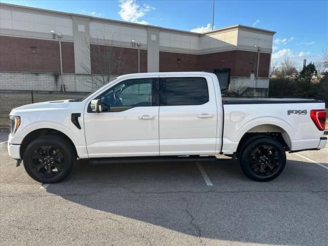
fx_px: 227
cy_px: 123
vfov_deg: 56.8
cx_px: 164
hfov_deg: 71.6
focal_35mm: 24
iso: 80
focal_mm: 6.86
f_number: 1.78
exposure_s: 1/2110
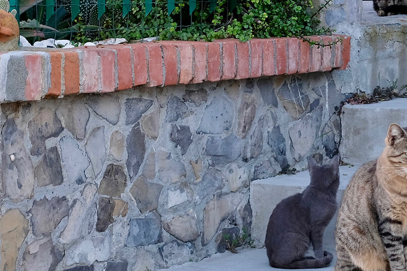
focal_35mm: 122
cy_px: 5
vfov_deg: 11.1
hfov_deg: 16.6
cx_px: 343
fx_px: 1379
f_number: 2.8
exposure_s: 1/125
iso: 200
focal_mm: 27
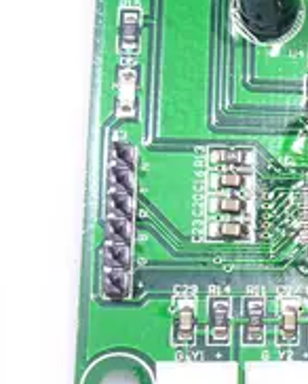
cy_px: 82
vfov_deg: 16.9
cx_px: 479
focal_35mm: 113
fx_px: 1285
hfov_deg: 12.9
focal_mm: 5.5
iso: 80
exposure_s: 1/60
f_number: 2.8
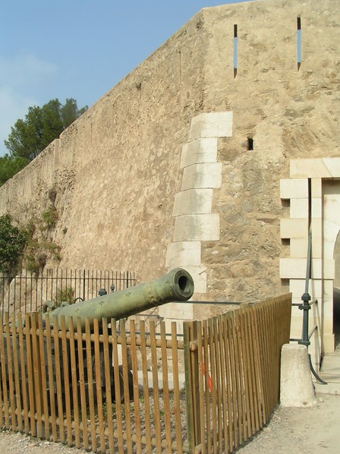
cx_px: 169
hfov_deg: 35.9
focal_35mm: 40
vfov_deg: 46.8
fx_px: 524
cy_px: 229
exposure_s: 1/400
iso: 50
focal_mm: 6
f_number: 5.6
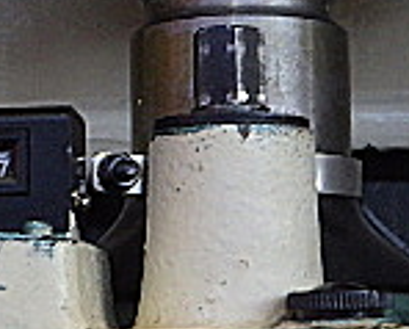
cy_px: 135
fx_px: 1431
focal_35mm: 118
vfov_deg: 13.1
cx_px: 227
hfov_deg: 16.3
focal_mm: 5
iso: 250
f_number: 3.5
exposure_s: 1/45
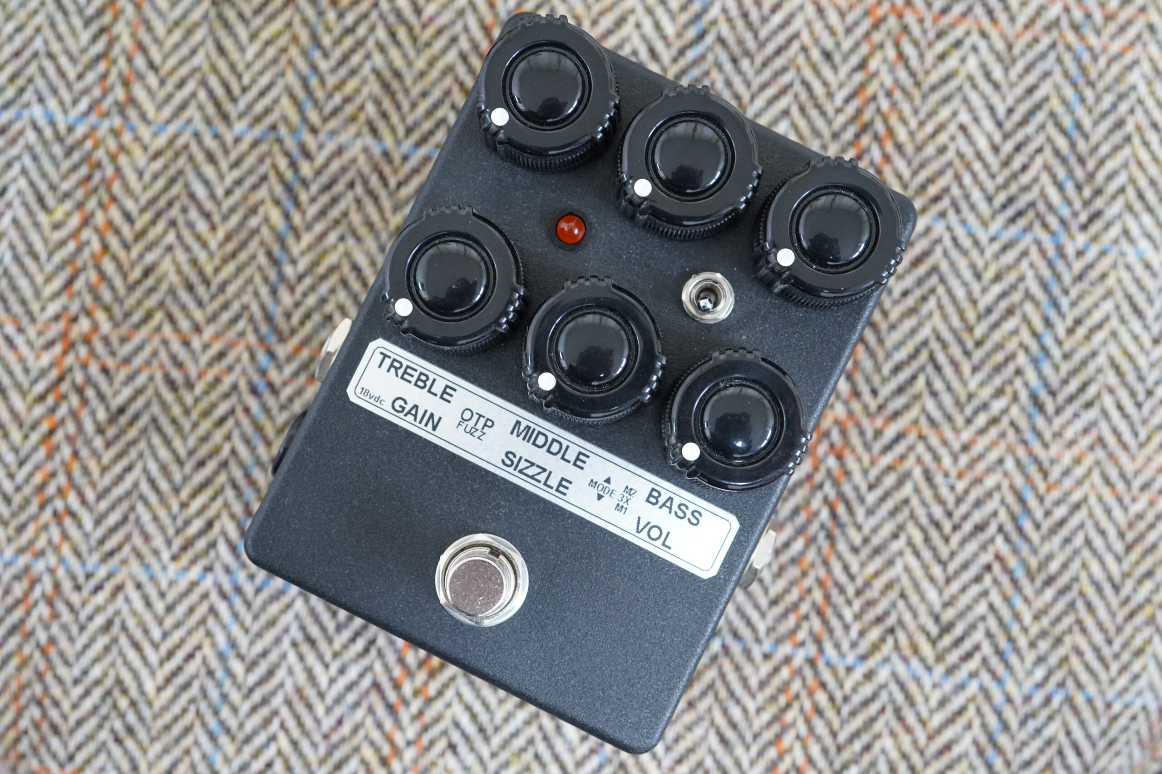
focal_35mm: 50
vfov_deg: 27.0
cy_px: 387
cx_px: 581
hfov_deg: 39.6
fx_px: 1614
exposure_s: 1/50
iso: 4000
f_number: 5.6
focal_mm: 50
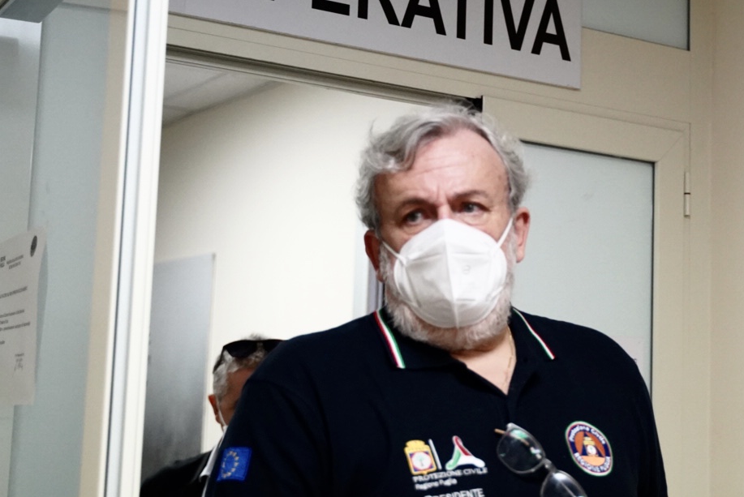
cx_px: 578
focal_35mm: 74
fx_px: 1530
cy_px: 203
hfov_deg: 26.9
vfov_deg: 18.4
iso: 6400
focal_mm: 42
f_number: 2.8
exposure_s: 1/640
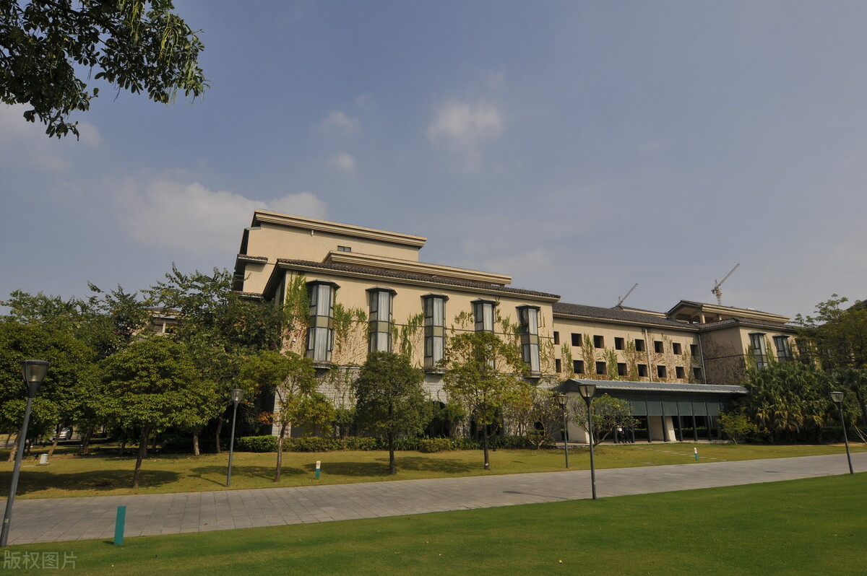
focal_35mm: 20
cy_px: 288
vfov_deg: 63.1
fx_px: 469
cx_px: 434
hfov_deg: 85.5
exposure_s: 1/500
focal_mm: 13
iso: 200
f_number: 11
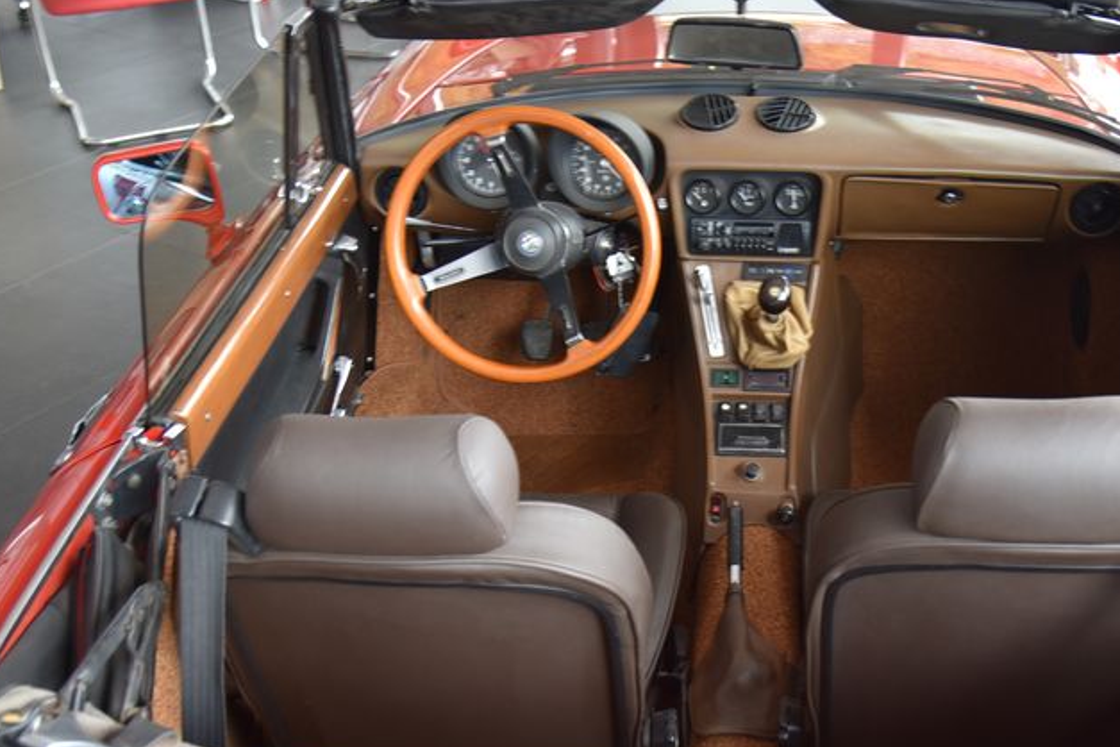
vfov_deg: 27.5
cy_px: 432
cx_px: 720
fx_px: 1524
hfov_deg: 40.0
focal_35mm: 49
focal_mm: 30
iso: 500
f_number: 4
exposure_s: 1/15
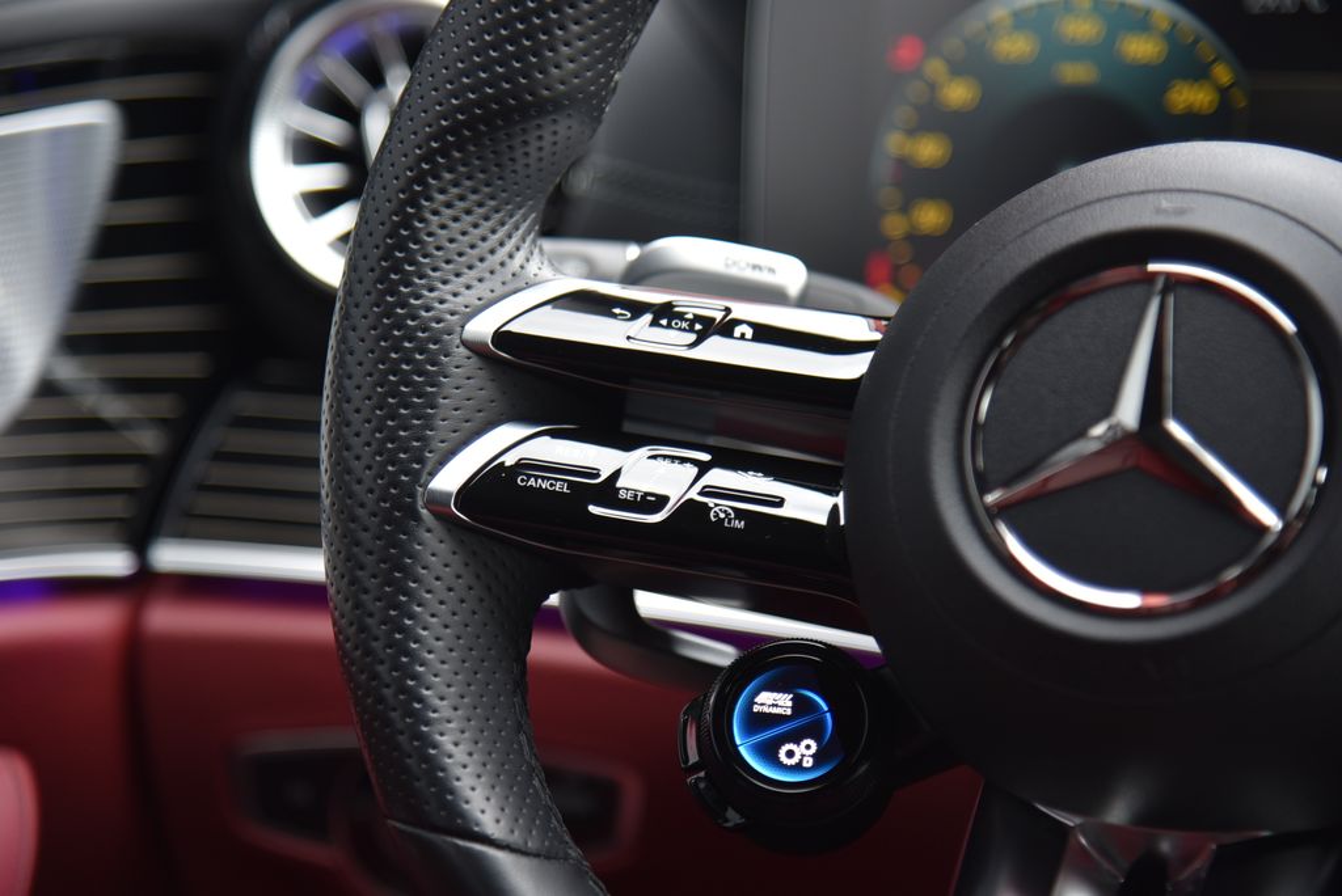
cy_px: 448
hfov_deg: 17.1
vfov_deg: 11.4
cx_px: 671
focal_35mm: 120
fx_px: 4476
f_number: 4
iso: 500
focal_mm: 120
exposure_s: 1/40
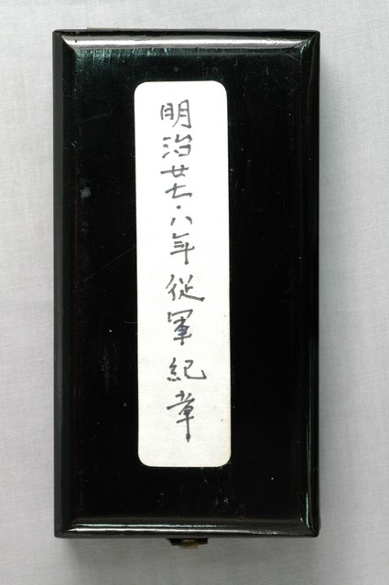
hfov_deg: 15.1
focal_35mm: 90
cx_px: 194
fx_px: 1463
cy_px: 292
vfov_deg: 22.6
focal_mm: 60
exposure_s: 1/13
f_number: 8
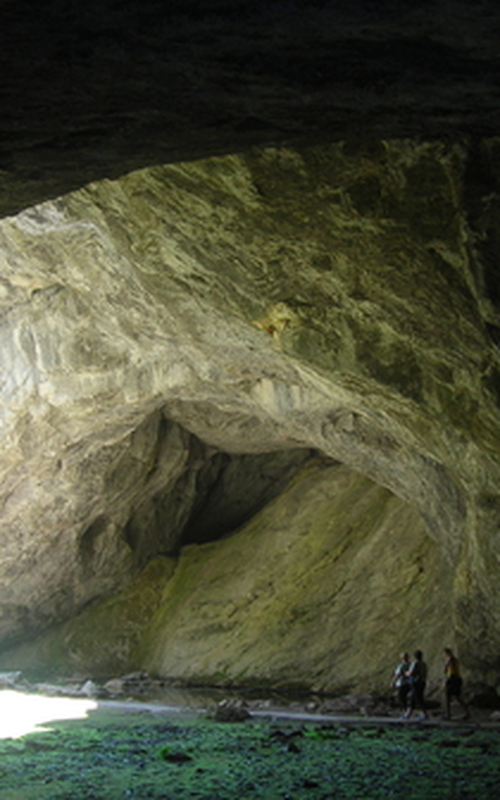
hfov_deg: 23.9
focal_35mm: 54
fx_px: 1177
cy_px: 400
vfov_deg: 37.5
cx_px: 314
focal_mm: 6.3
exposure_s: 1/30
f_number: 3.2
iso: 63
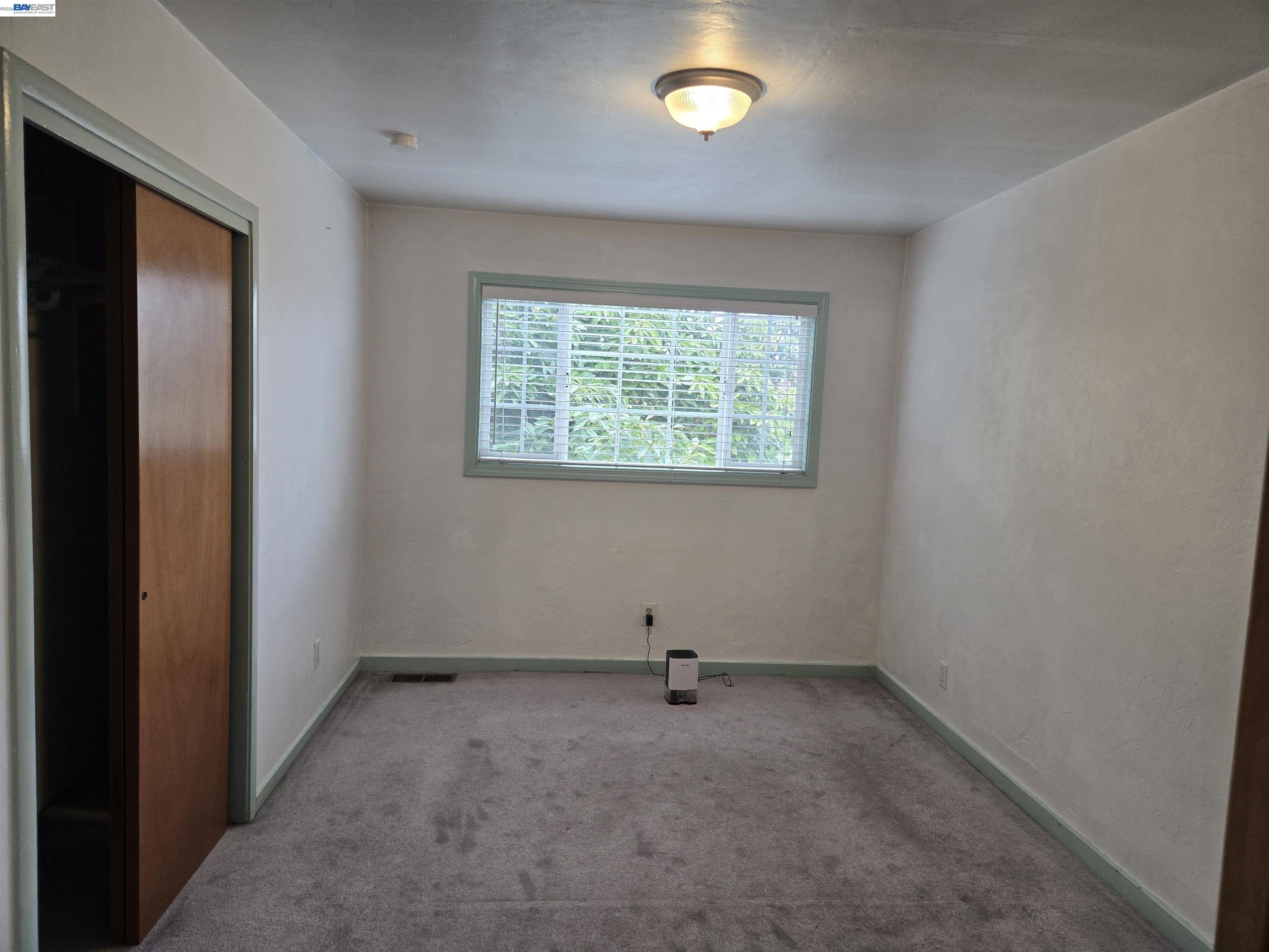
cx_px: 634
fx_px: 843
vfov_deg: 58.9
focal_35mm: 23
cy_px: 476
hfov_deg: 73.9
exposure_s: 1/120
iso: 100
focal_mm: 5.4
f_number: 1.8
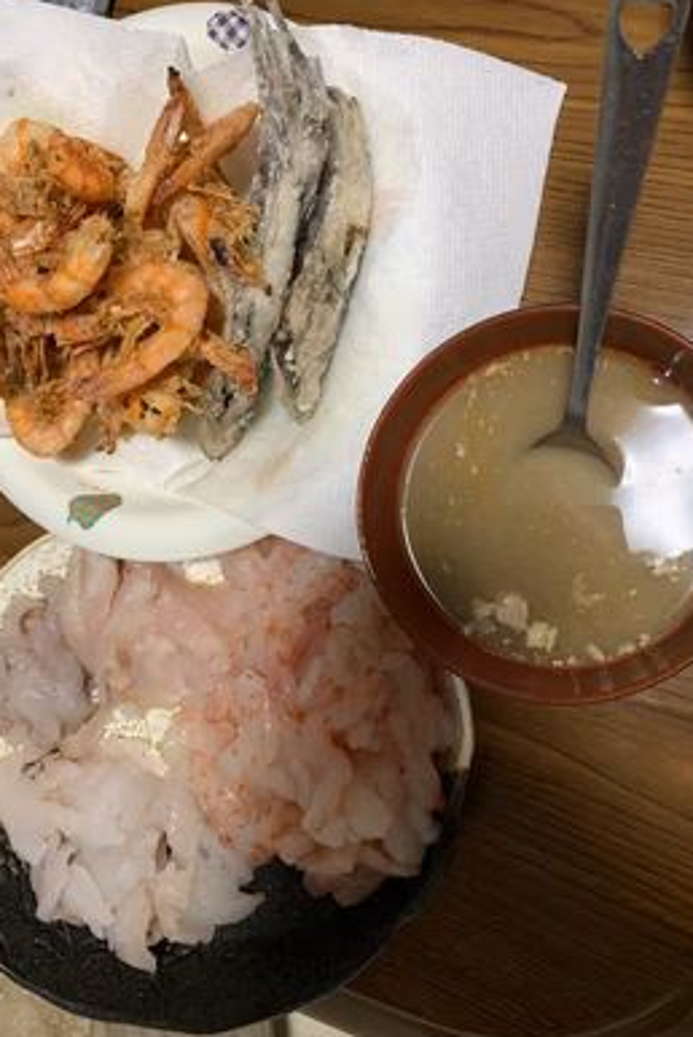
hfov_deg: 46.4
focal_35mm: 28
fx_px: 807
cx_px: 309
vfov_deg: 65.4
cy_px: 527
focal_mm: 4.25
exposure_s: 1/60
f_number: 1.8
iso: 160
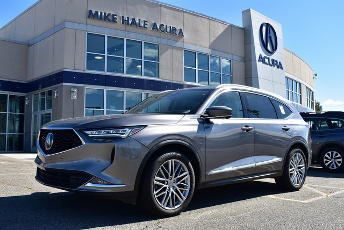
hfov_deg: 53.1
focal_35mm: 36
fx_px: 344
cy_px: 115
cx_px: 172
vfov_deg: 36.9
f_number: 8
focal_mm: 24
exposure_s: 1/250
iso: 100
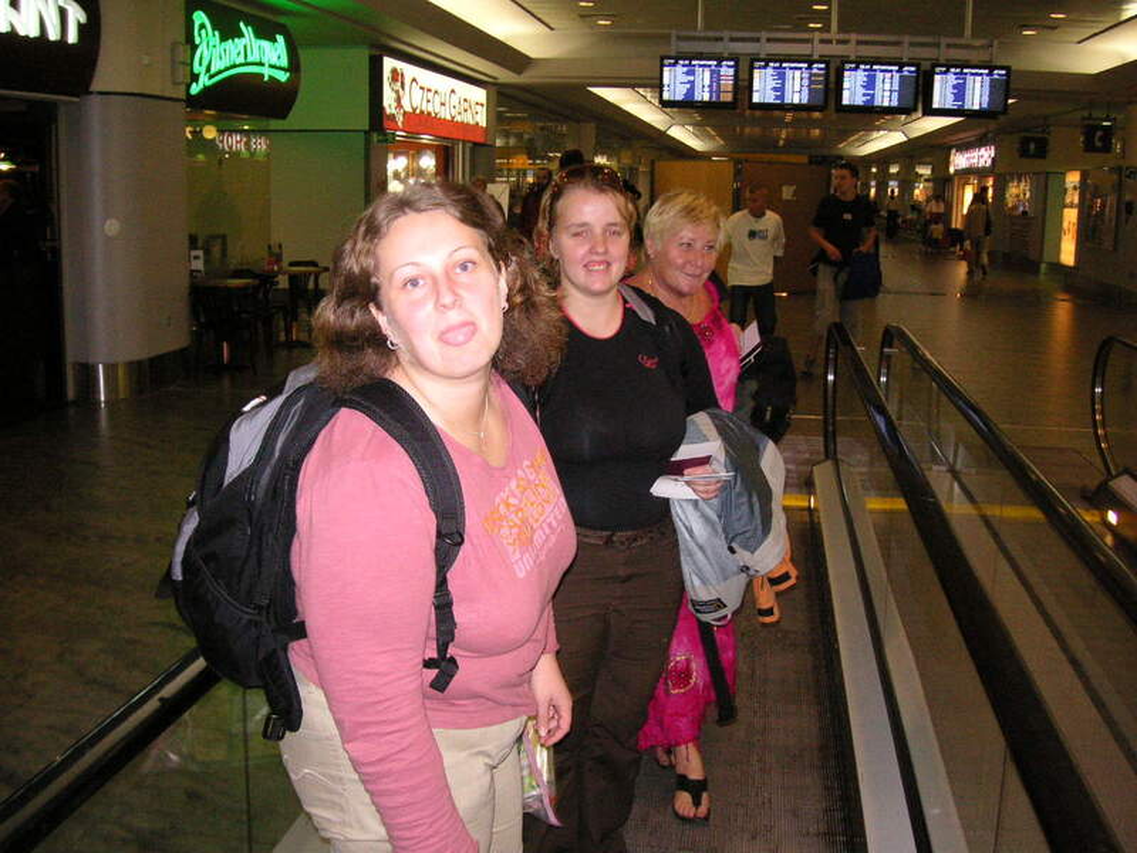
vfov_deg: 38.7
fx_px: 1215
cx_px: 568
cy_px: 426
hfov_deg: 50.1
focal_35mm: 37
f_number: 2.8
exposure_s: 1/45
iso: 160
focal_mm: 6.1
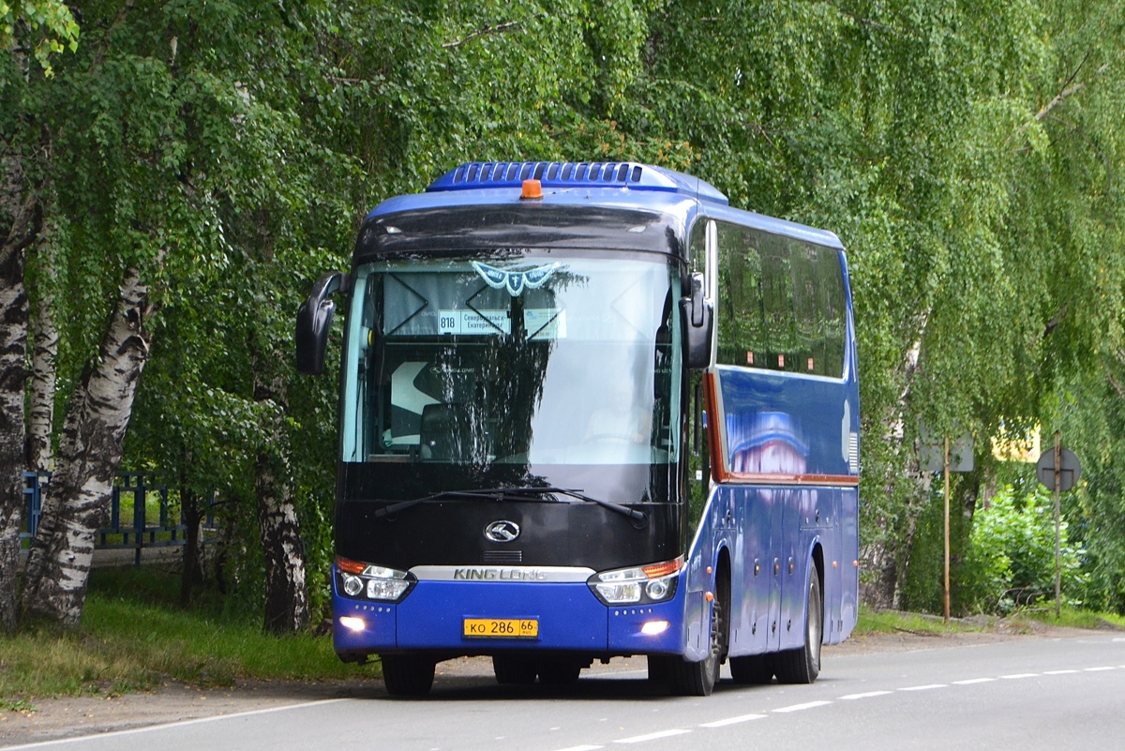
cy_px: 376
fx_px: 8675
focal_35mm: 278
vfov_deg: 5.0
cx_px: 562
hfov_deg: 7.4
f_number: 9
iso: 800
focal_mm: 185
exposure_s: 1/160
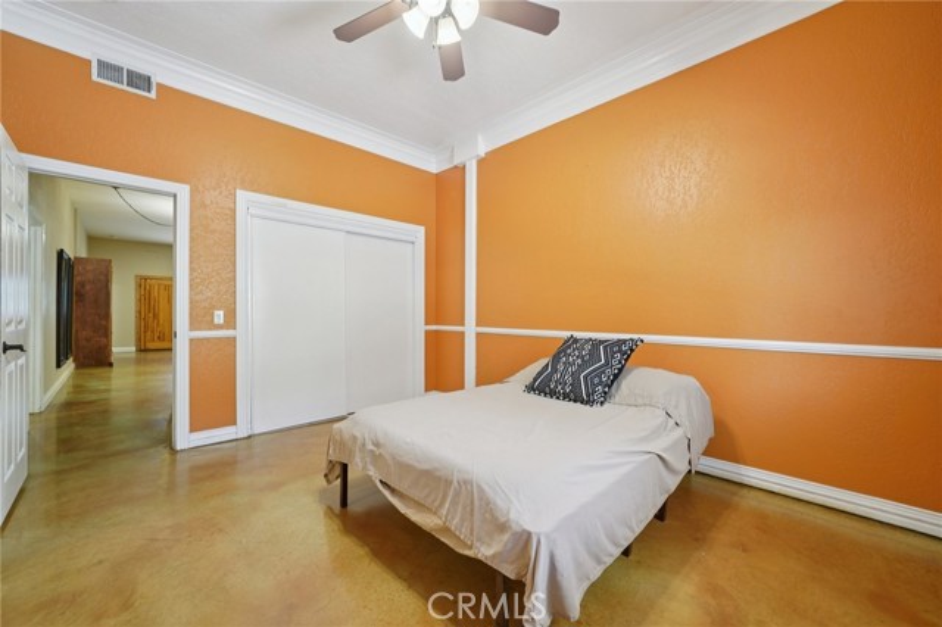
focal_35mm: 14
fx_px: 366
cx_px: 471
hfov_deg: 104.3
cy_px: 314
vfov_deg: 81.1
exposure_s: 1/8
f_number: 8
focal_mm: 14
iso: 400
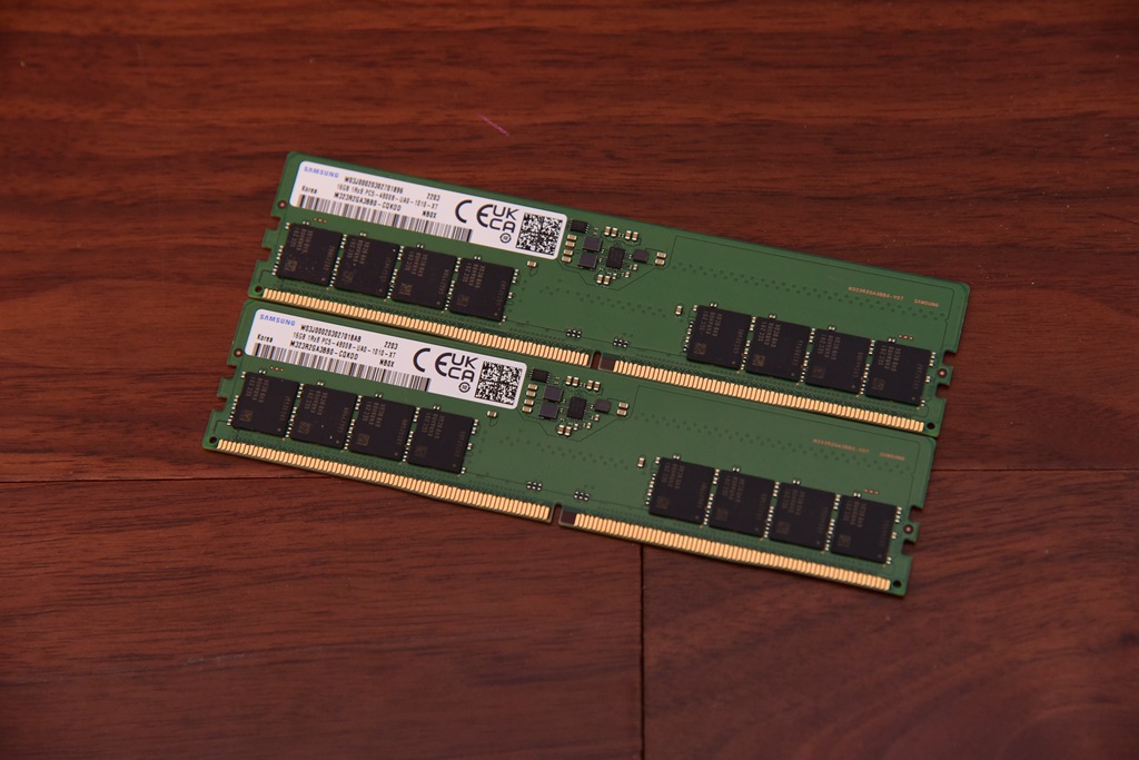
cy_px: 380
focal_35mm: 120
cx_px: 570
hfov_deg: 17.1
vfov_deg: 11.4
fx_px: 3797
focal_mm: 120
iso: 1600
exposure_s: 1/60
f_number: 5.6
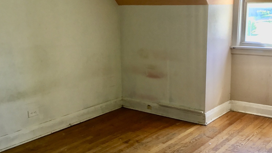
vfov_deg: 26.0
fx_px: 332
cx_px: 154
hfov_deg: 44.5
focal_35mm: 46
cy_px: 82
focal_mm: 3.3
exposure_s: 1/30
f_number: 2.4
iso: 40
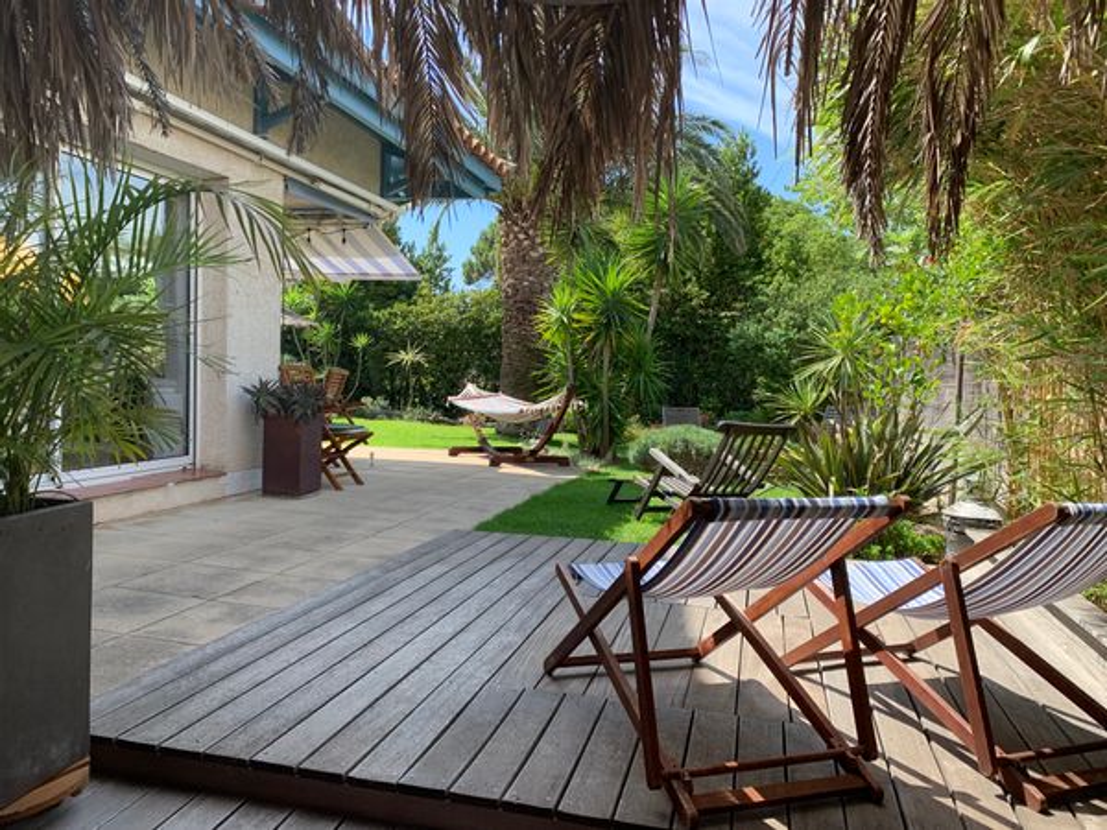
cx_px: 554
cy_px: 415
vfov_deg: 53.1
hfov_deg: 67.3
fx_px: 831
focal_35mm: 26
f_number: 1.8
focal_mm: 4.25
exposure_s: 1/605
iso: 25
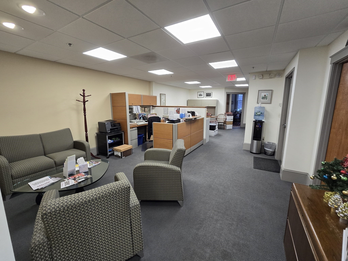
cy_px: 130
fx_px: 131
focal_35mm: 13
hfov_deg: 106.2
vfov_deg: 89.9
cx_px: 174
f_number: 2.2
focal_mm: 2.2
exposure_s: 1/60
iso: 160
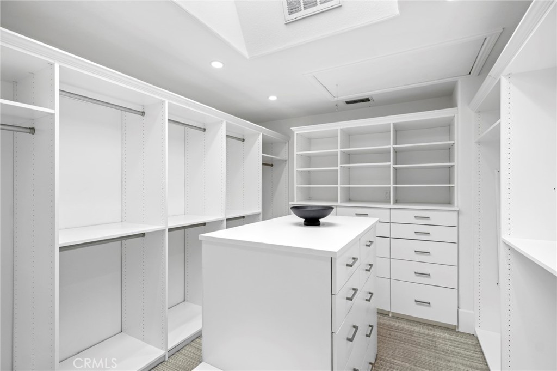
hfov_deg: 96.8
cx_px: 278
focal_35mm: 16
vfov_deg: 73.7
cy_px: 186
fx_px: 247
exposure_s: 1/60
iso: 200
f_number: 9
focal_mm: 16
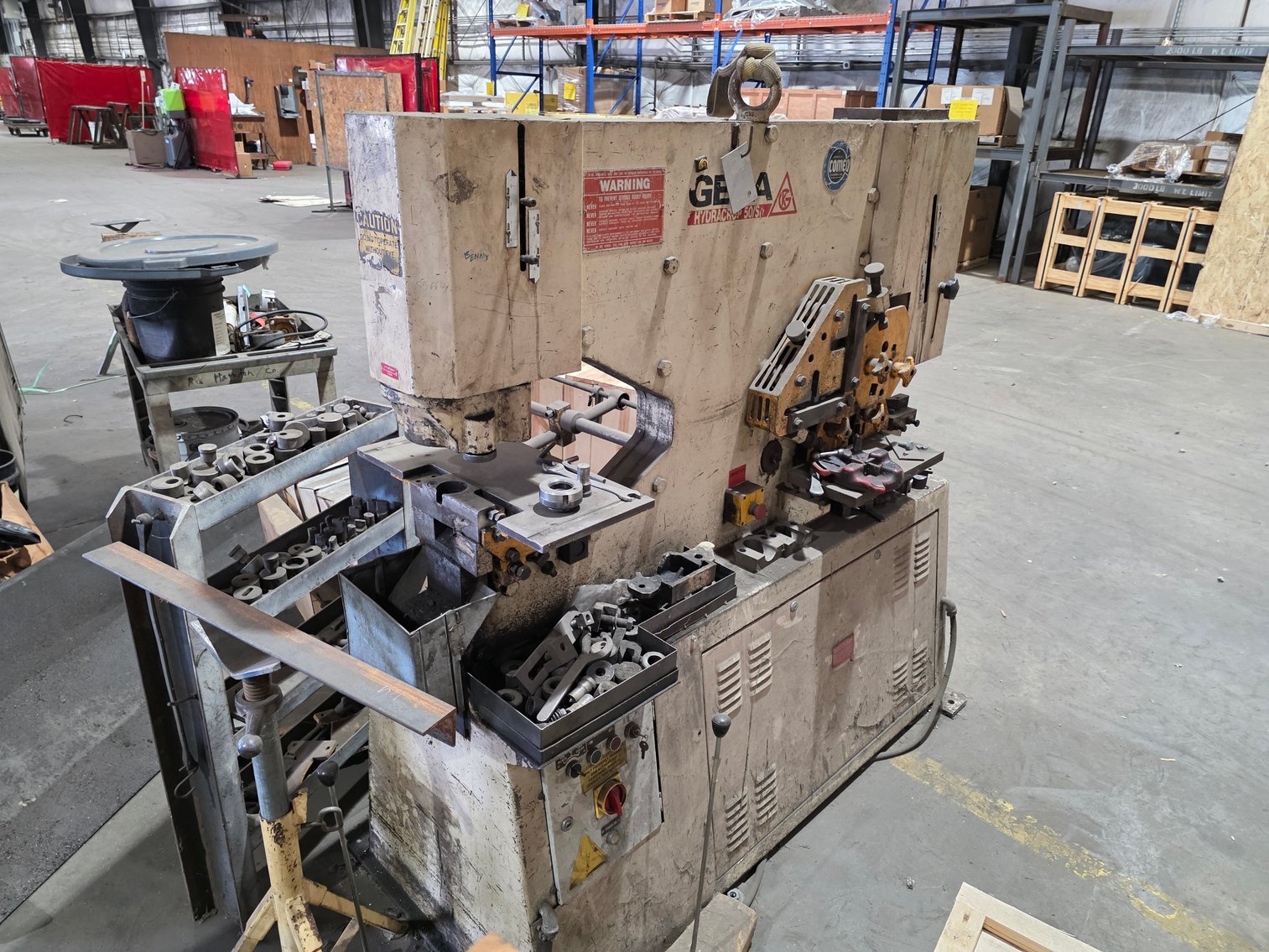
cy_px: 476
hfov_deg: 73.9
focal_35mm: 23
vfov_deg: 58.9
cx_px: 634
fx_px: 843
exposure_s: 1/120
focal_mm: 6.3
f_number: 1.7
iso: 800
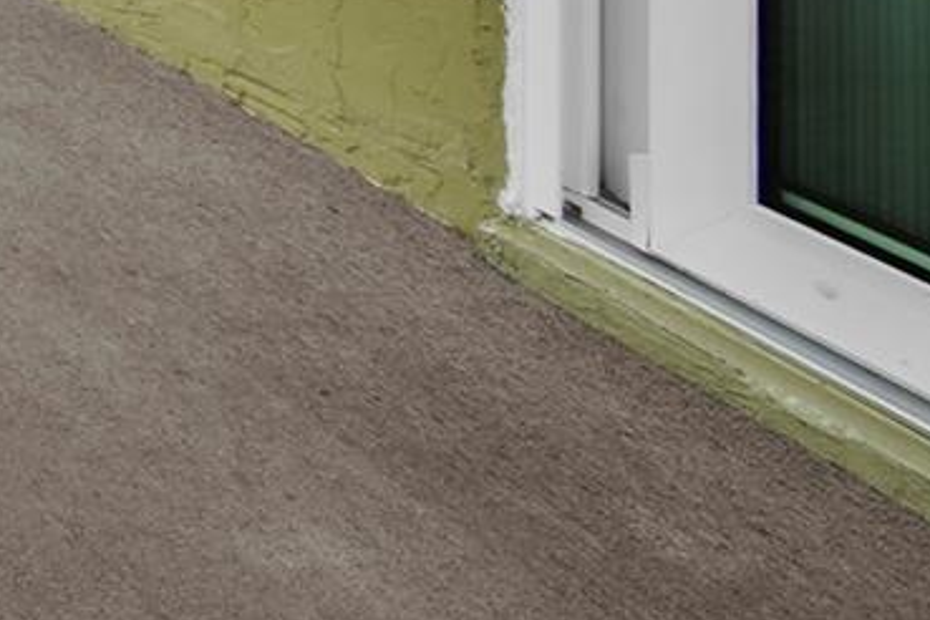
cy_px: -668
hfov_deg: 17.5
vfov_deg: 15.8
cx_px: -1069
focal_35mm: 65
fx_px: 1679
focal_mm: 10
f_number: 7.1
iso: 100
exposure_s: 1/40
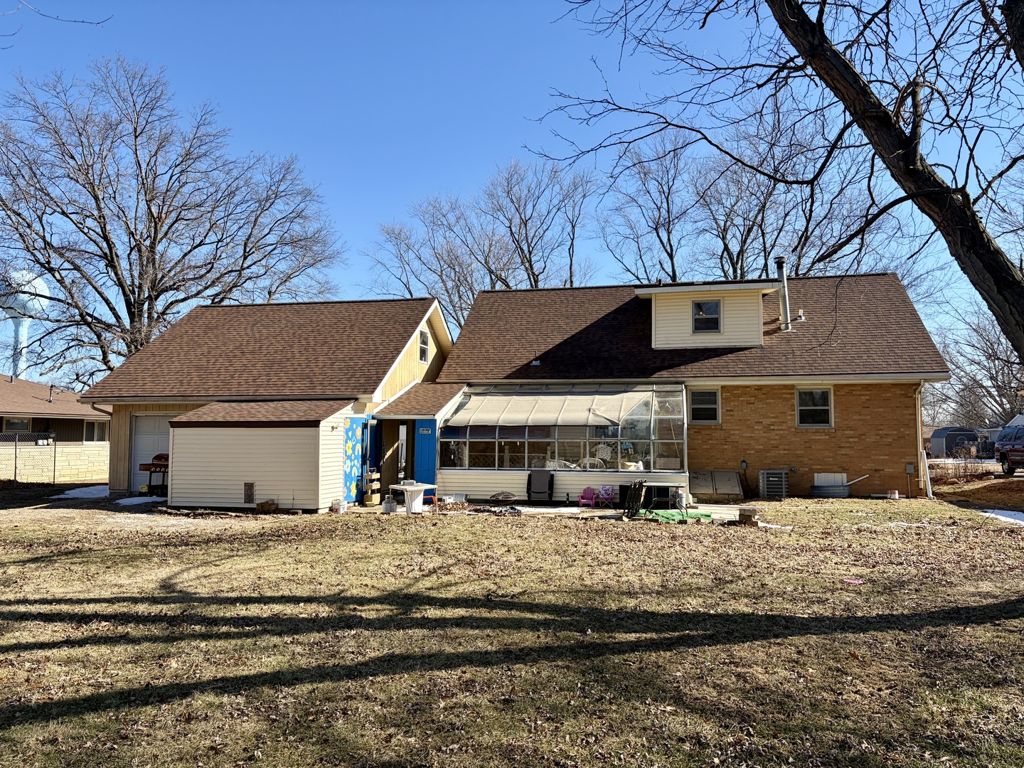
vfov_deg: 53.1
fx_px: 769
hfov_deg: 67.3
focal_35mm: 26
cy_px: 384
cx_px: 512
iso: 50
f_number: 1.6
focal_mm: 5.96
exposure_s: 1/2364
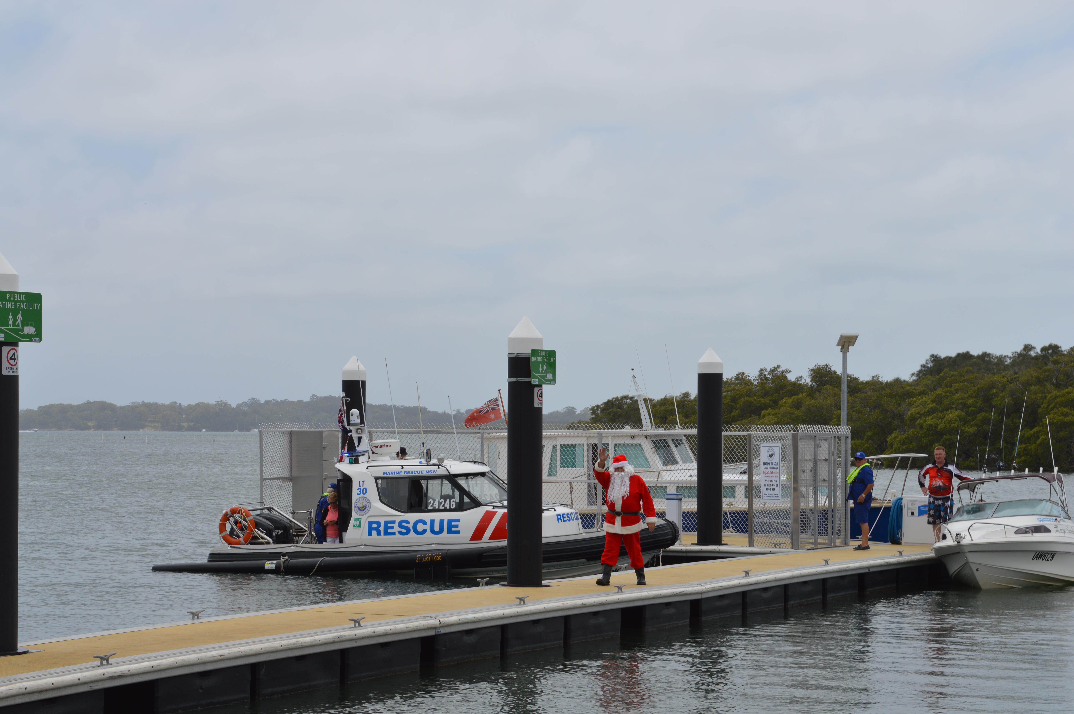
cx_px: 537
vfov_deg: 16.5
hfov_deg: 24.6
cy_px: 357
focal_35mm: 82
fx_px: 2459
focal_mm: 55
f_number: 10
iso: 100
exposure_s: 1/400
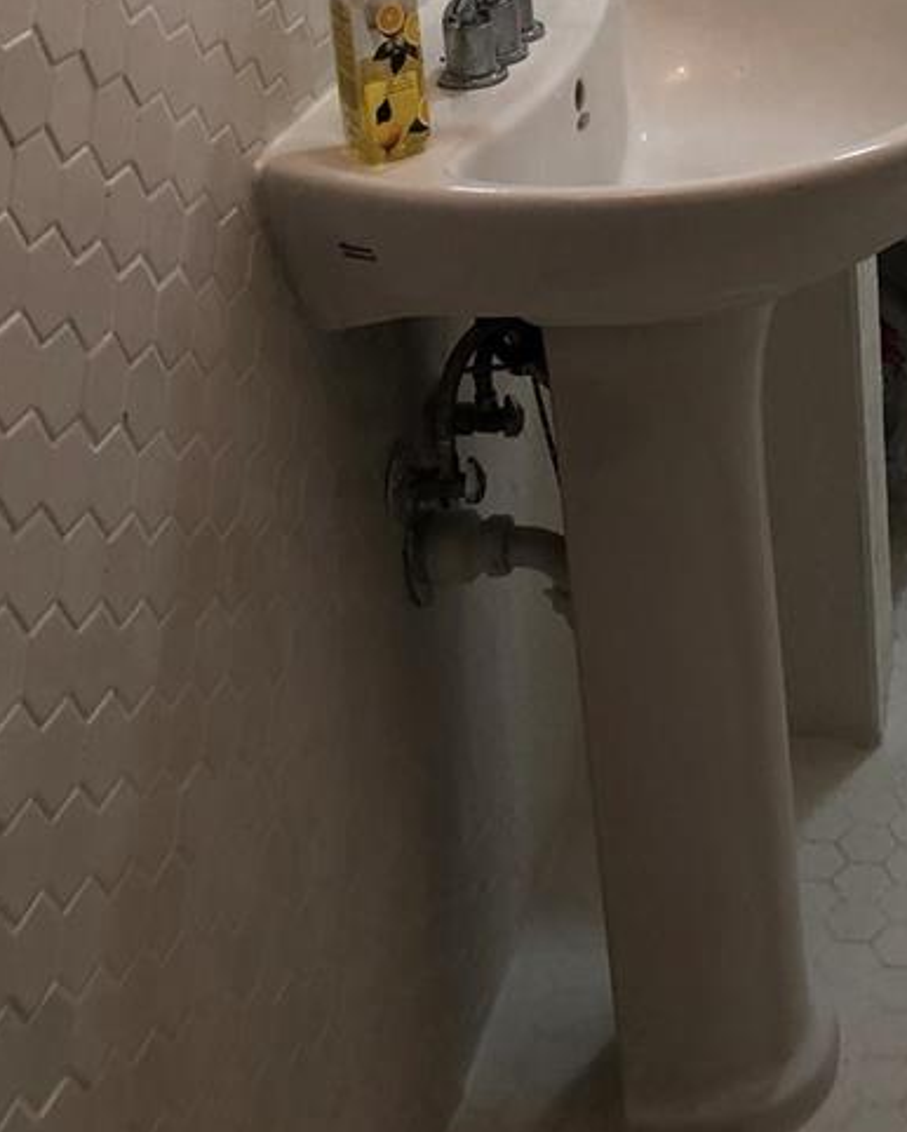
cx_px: 895
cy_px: -103
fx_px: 2280
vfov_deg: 25.9
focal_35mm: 68
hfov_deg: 21.7
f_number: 1.8
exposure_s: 1/30
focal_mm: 3.99
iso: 25
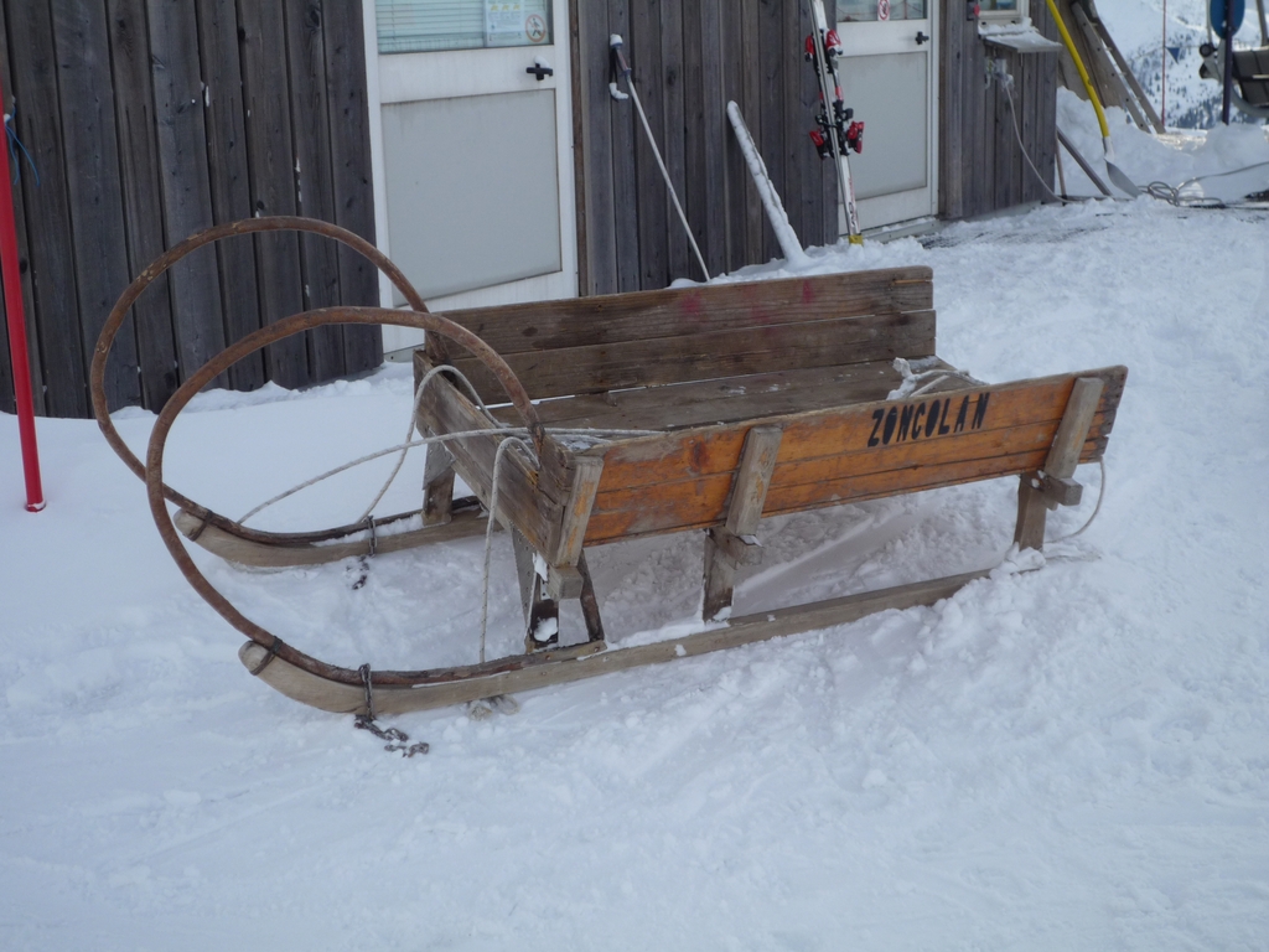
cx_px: 634
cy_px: 476
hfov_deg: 38.2
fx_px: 1833
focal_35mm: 50
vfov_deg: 29.1
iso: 100
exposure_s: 1/400
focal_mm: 8.8
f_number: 4.3
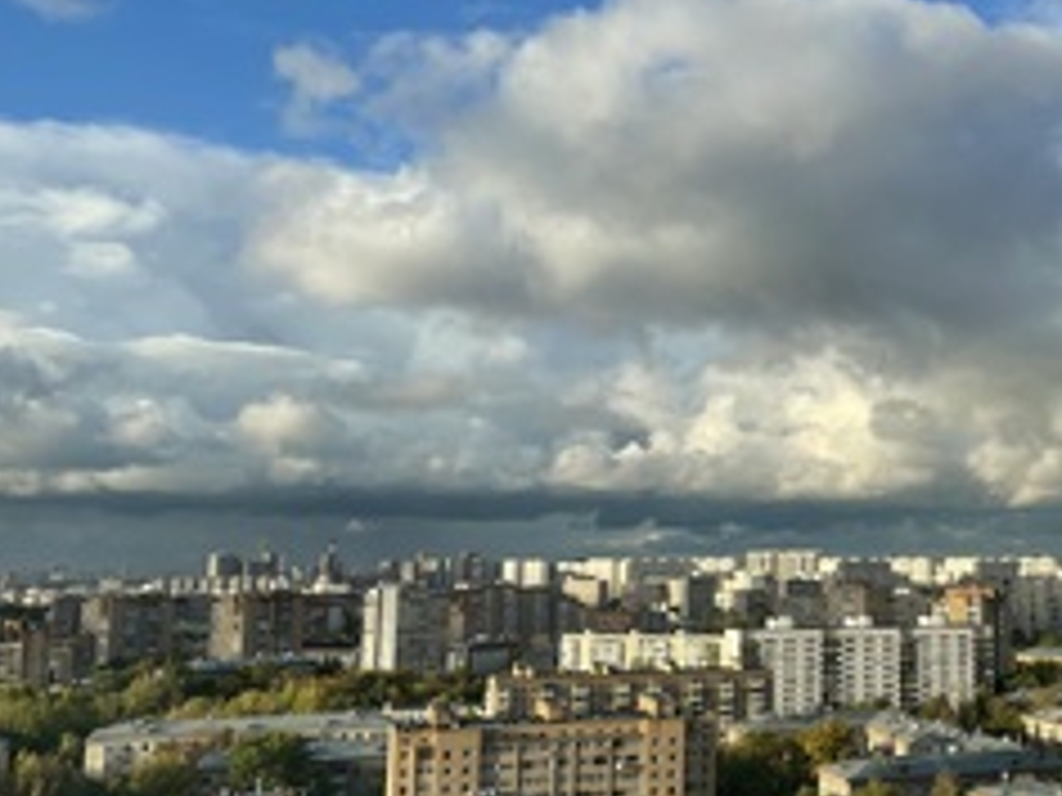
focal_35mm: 44
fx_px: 1350
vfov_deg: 32.9
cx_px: 886
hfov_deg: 40.7
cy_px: 387
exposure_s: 1/1887
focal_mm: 4.2
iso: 32
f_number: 1.6
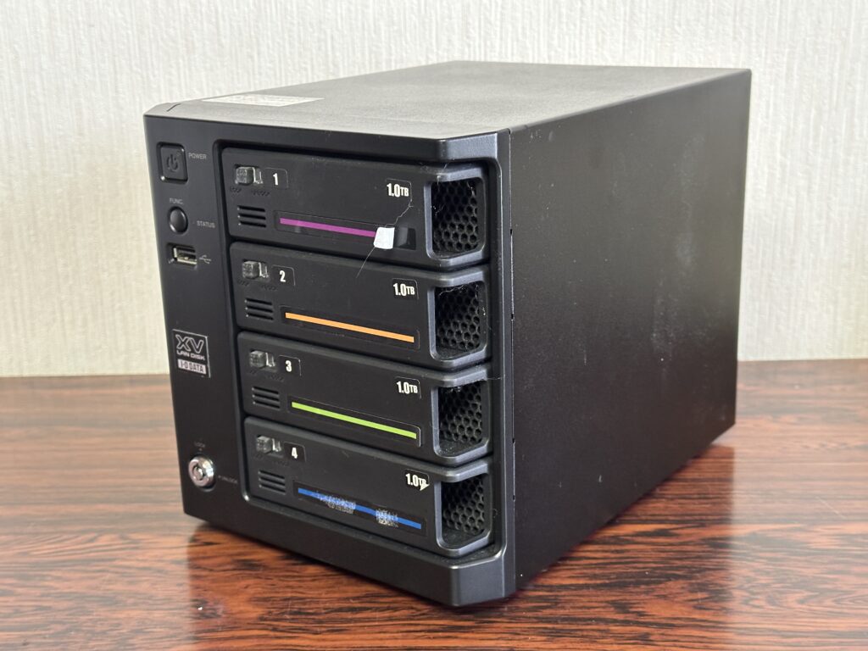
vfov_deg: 30.3
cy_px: 326
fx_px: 1204
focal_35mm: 48
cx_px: 434
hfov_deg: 39.7
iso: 400
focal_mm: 6.86
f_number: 1.78
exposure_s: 1/33
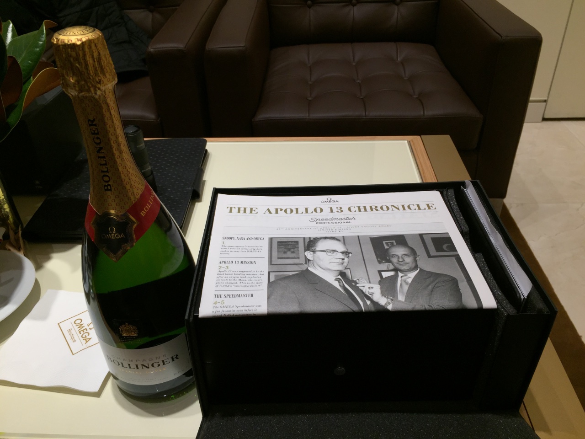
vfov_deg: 48.2
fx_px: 490
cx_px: 292
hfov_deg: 61.7
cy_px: 220
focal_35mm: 29
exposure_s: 1/128
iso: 32
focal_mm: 4.15
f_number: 2.2
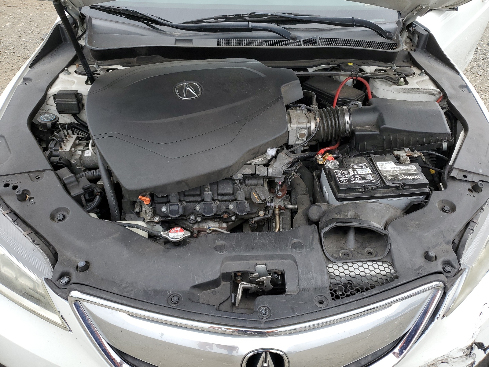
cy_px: 184
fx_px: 367
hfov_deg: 67.3
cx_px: 244
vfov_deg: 53.1
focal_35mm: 26
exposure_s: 1/333
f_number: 1.5
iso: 50
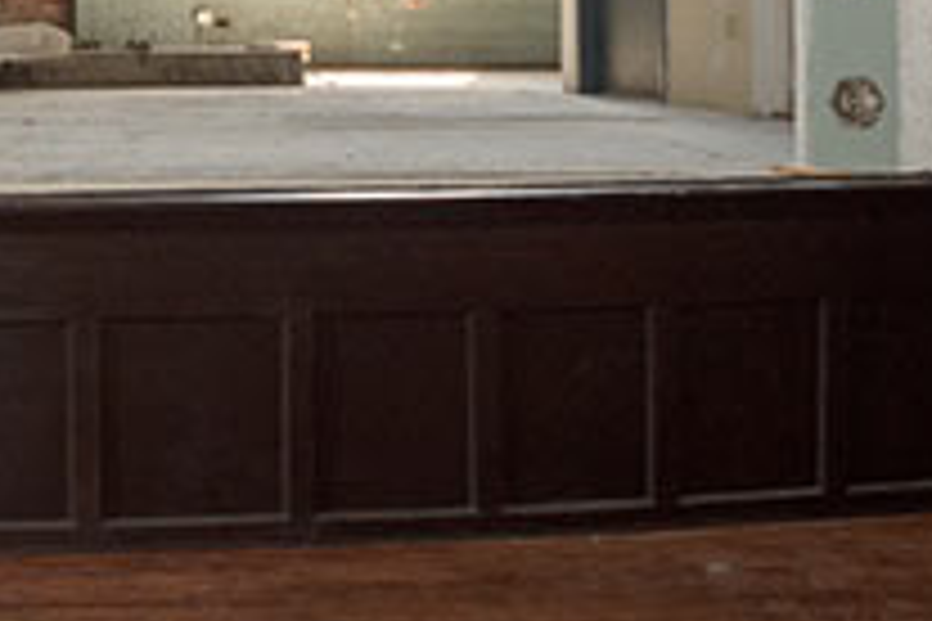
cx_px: -254
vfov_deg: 20.0
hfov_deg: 29.3
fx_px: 1450
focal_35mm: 56
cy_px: -378
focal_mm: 16
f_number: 6.3
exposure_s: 1/200
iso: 800
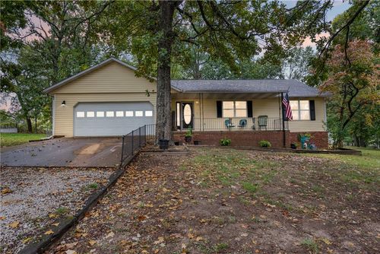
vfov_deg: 60.8
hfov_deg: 82.5
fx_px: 217
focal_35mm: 20
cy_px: 127
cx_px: 190
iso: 250
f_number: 9
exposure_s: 1/10
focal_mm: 20.5
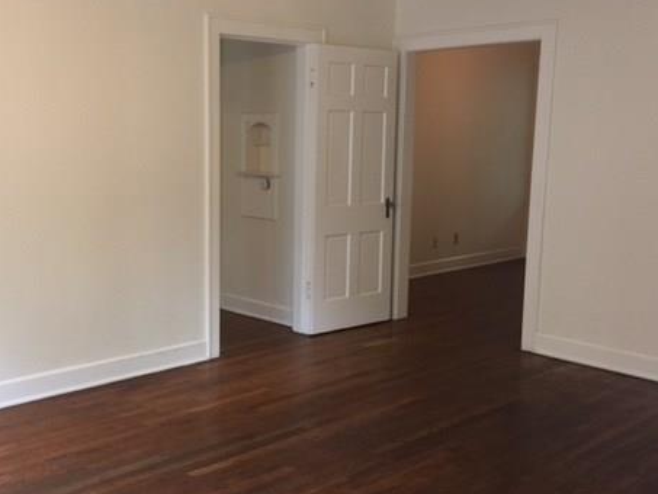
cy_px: 264
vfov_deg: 35.1
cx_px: 253
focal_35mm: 41
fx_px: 780
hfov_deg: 45.4
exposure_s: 1/15
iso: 50
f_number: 2.2
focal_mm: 4.15
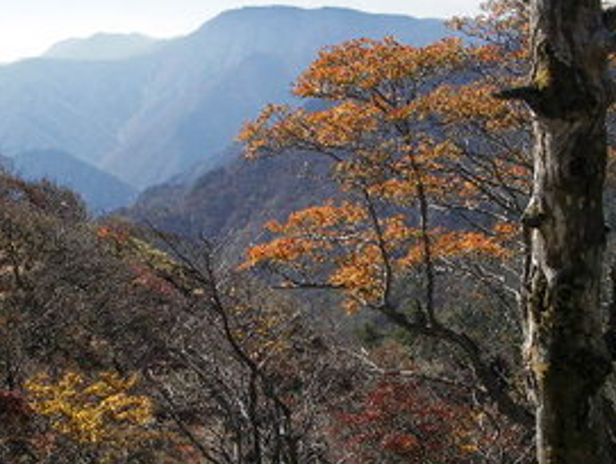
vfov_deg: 26.2
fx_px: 998
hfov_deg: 34.1
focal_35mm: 56
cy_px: 241
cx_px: 220
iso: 50
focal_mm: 6.3
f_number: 6.6
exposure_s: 1/160
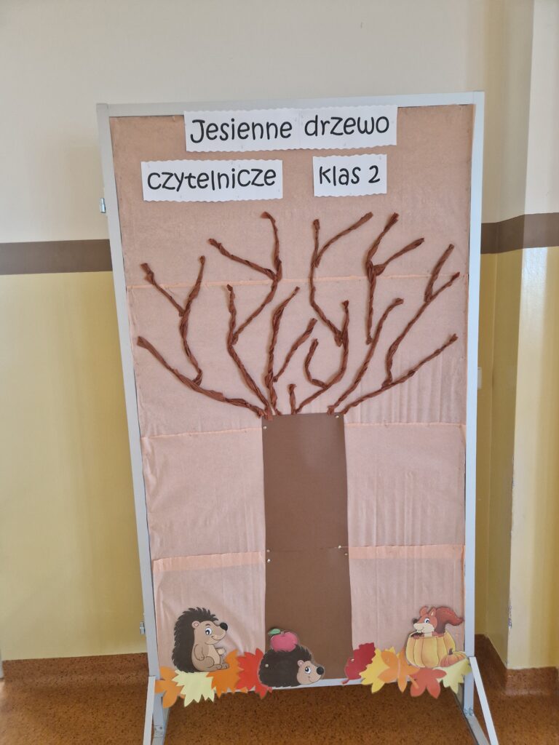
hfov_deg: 58.9
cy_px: 372
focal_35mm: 23
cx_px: 280
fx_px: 495
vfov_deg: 73.9
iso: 80
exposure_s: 1/100
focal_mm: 5.4
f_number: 1.8
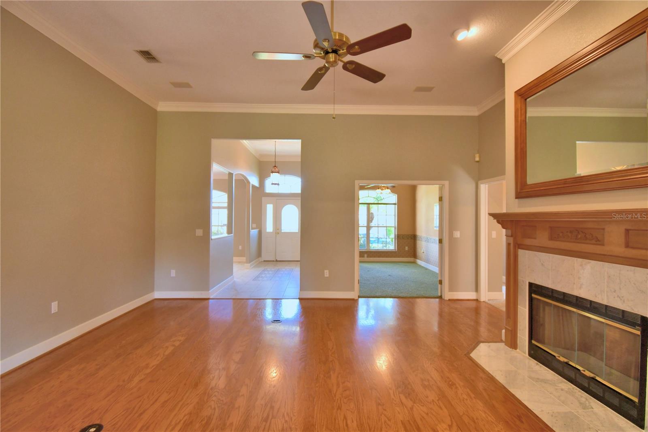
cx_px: 324
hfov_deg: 100.4
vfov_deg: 77.3
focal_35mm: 15
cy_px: 216
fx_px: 270
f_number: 4.5
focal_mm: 10
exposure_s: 1/40
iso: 400
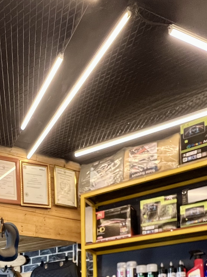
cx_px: -13
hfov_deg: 34.9
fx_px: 287
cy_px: 302
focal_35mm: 36
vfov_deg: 41.3
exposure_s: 1/99
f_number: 1.8
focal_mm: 1.57
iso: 200
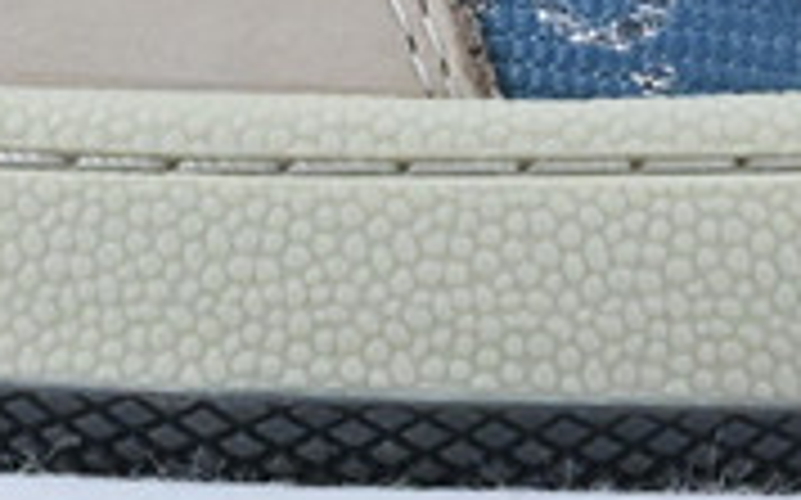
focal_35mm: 381
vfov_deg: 3.4
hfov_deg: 5.5
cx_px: 1062
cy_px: -477
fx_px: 8321
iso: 1000
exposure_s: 1/160
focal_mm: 37
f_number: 10
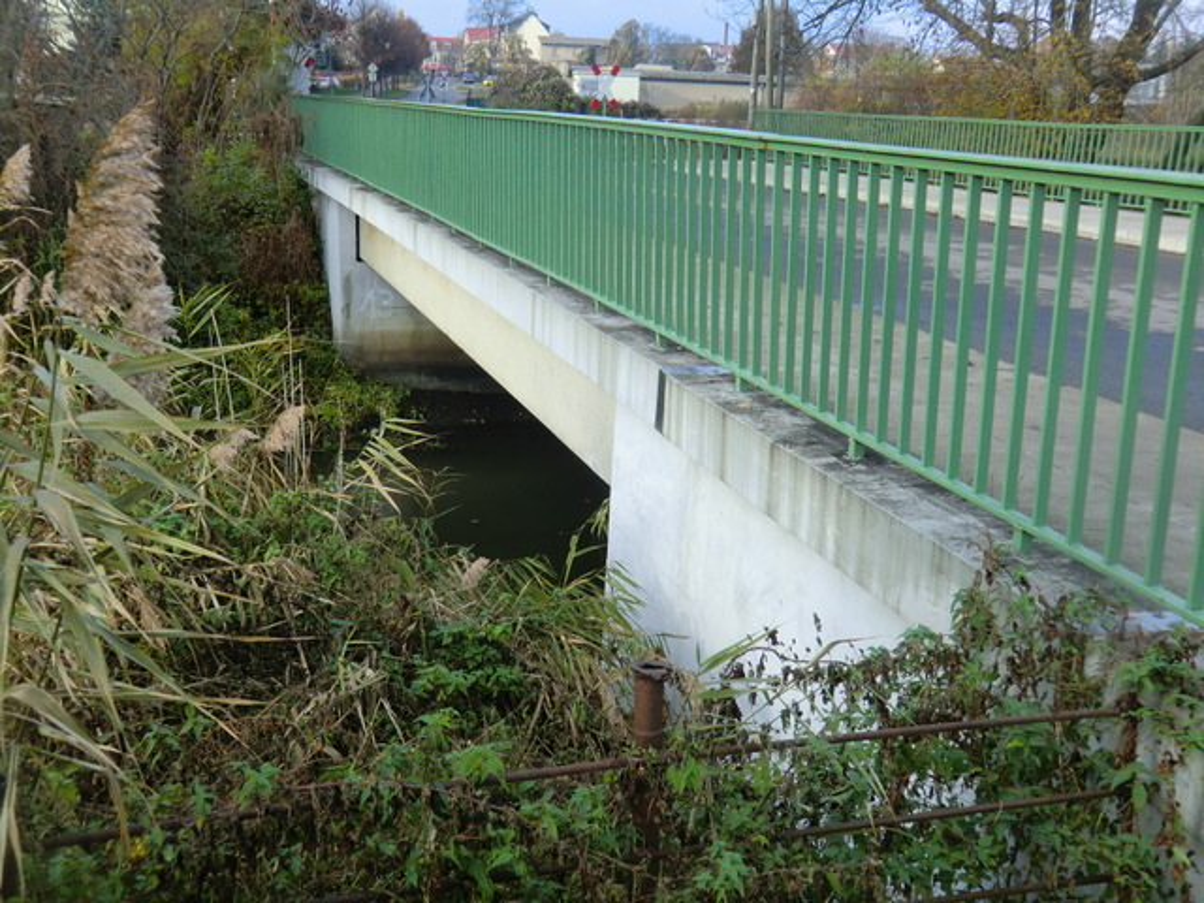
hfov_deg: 54.0
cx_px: 602
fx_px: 1183
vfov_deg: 41.8
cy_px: 452
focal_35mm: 34
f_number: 3.6
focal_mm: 6.1
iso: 64
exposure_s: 1/160
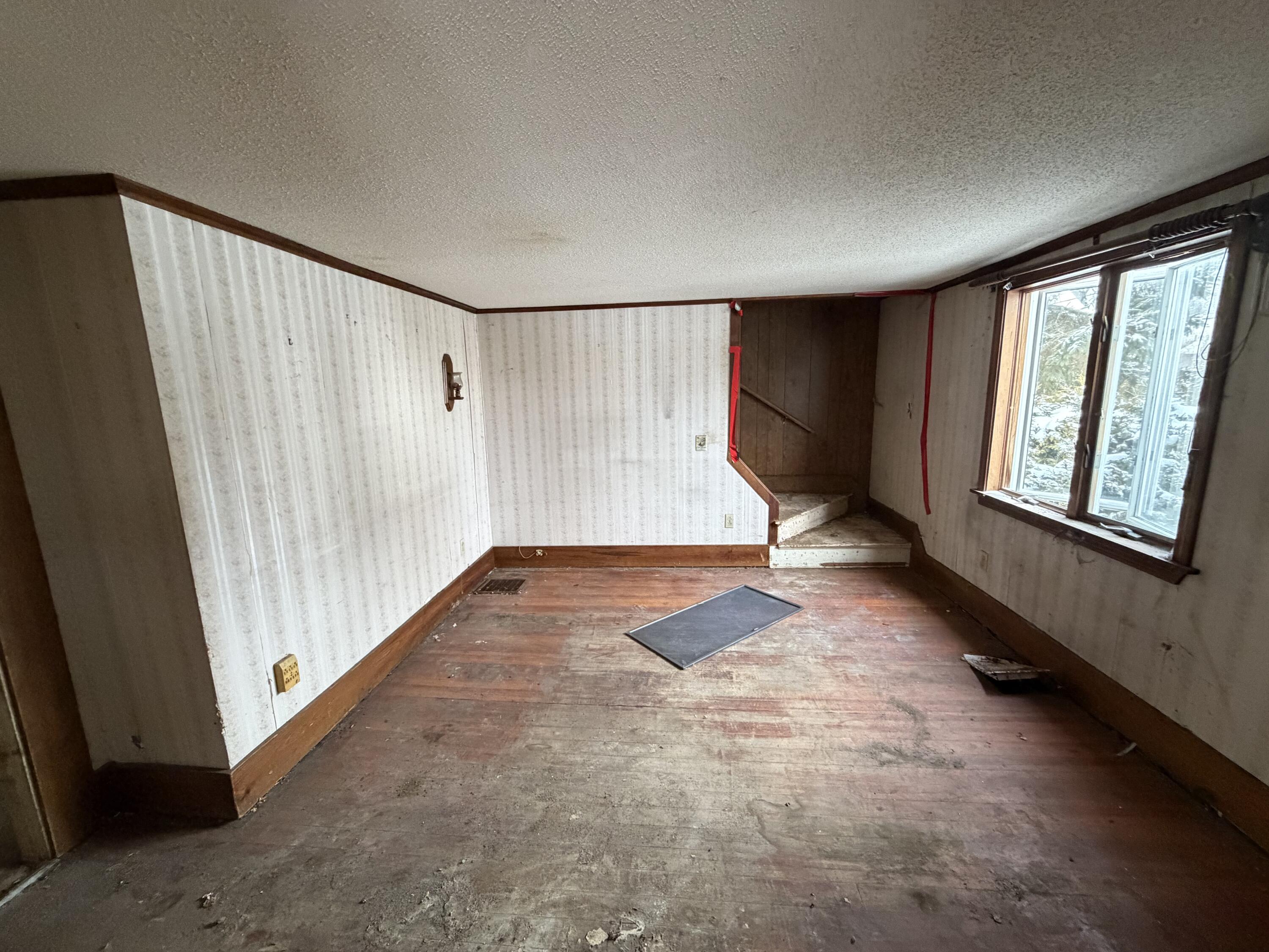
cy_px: 476
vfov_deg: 85.7
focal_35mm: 14
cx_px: 634
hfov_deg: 102.1
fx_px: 513
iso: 500
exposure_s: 1/60
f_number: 2.2
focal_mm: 2.22
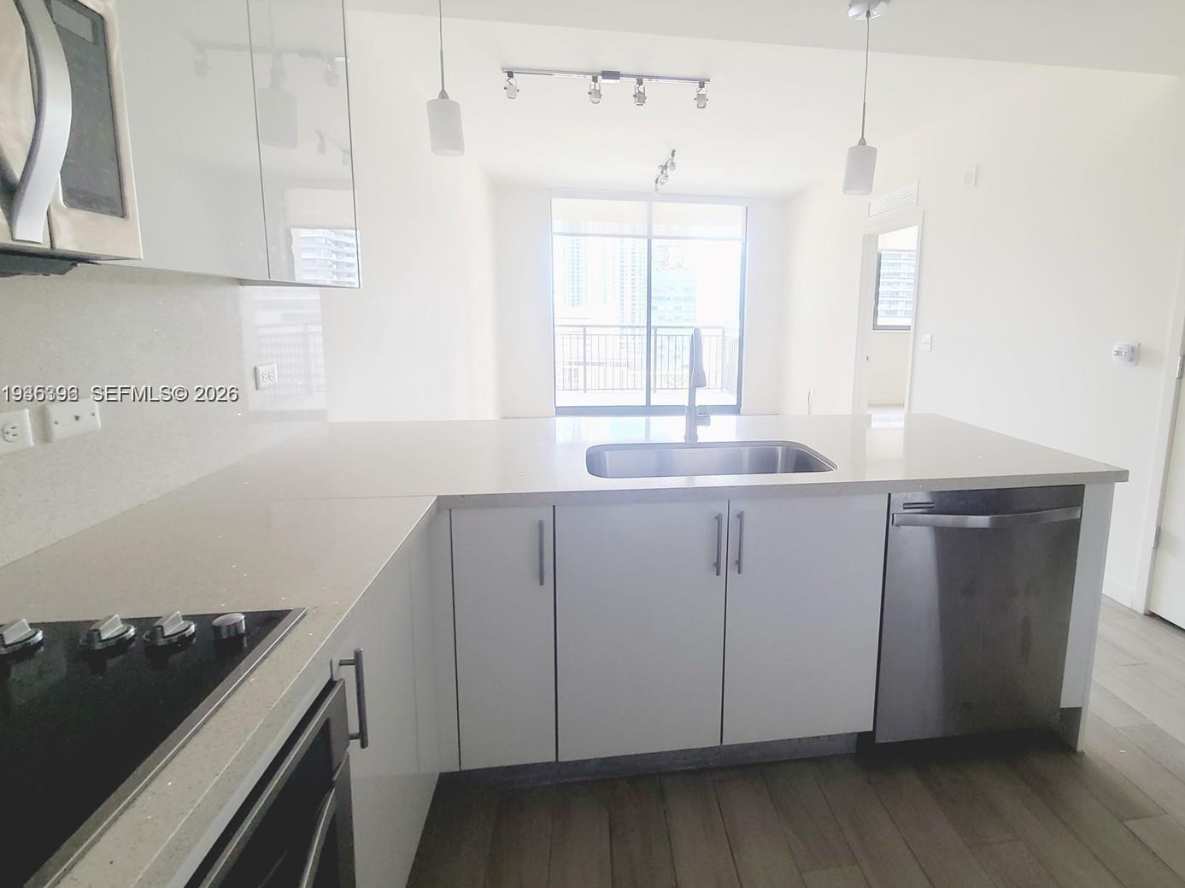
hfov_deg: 97.8
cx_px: 655
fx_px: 513
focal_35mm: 15
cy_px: 395
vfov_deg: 81.4
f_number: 2.2
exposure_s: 1/60
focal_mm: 2.2
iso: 200
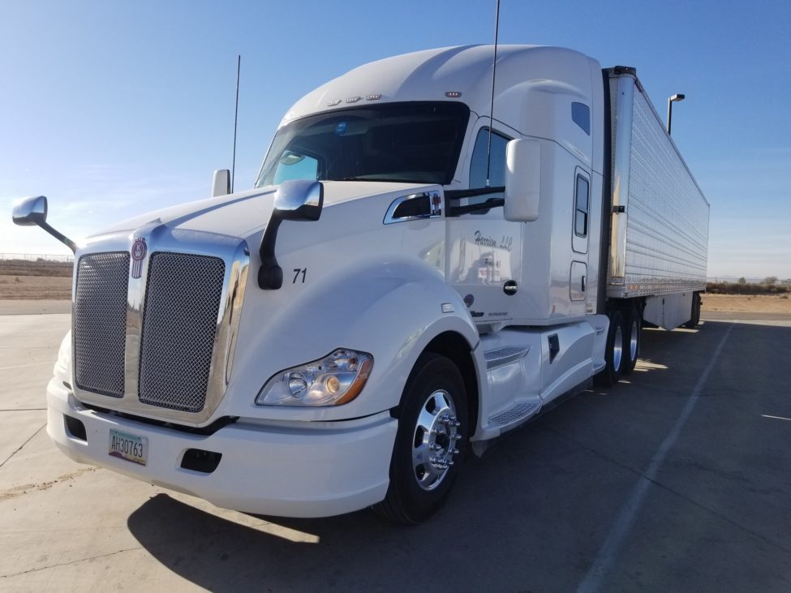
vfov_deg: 53.1
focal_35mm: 26
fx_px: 594
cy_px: 296
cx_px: 396
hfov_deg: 67.3
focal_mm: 4.25
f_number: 1.7
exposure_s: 1/2376
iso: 50
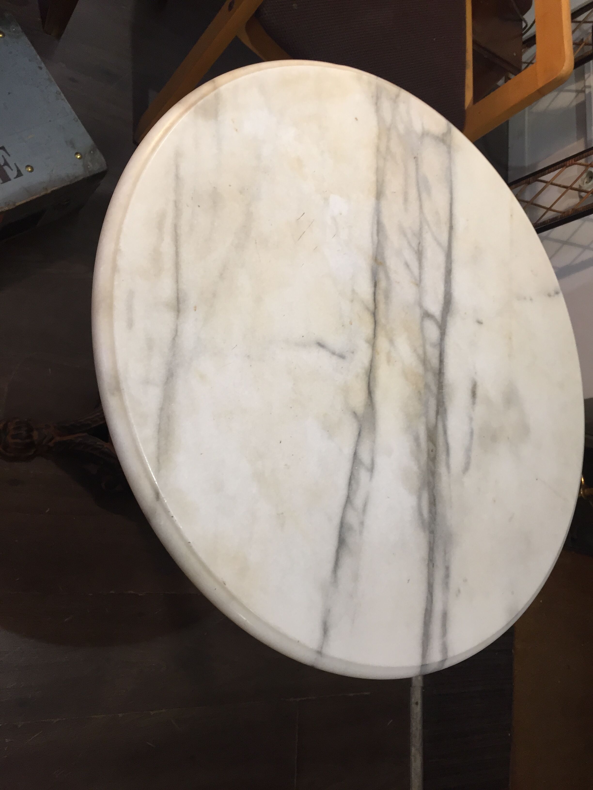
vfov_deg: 61.7
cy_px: 395
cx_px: 296
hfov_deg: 48.2
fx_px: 662
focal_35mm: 29
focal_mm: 4.15
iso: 80
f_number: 2.2
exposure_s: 1/33
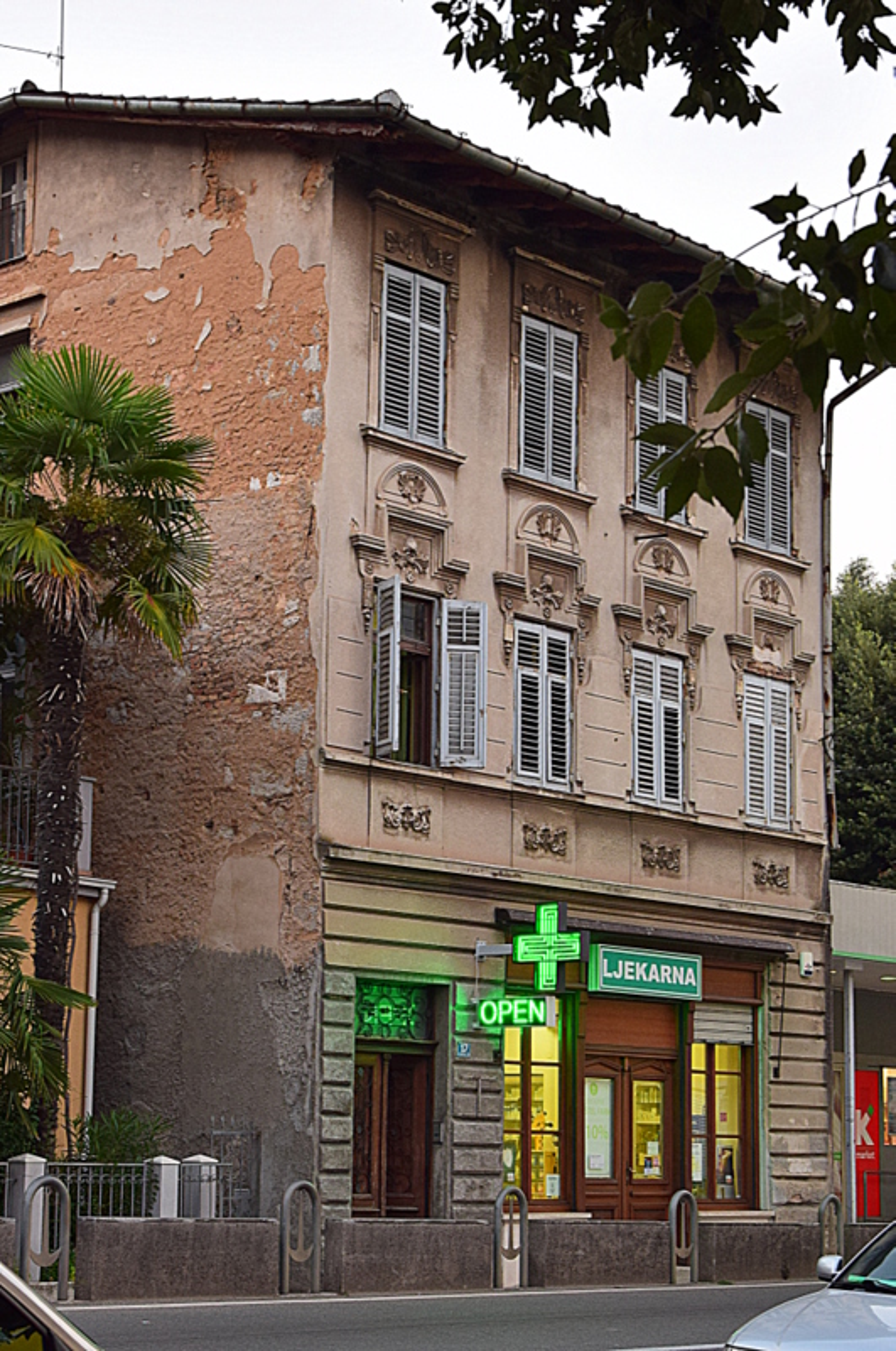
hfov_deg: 31.8
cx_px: 448
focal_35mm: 42
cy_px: 676
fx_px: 1573
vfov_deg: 46.5
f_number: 6.3
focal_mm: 28
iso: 400
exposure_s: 1/20
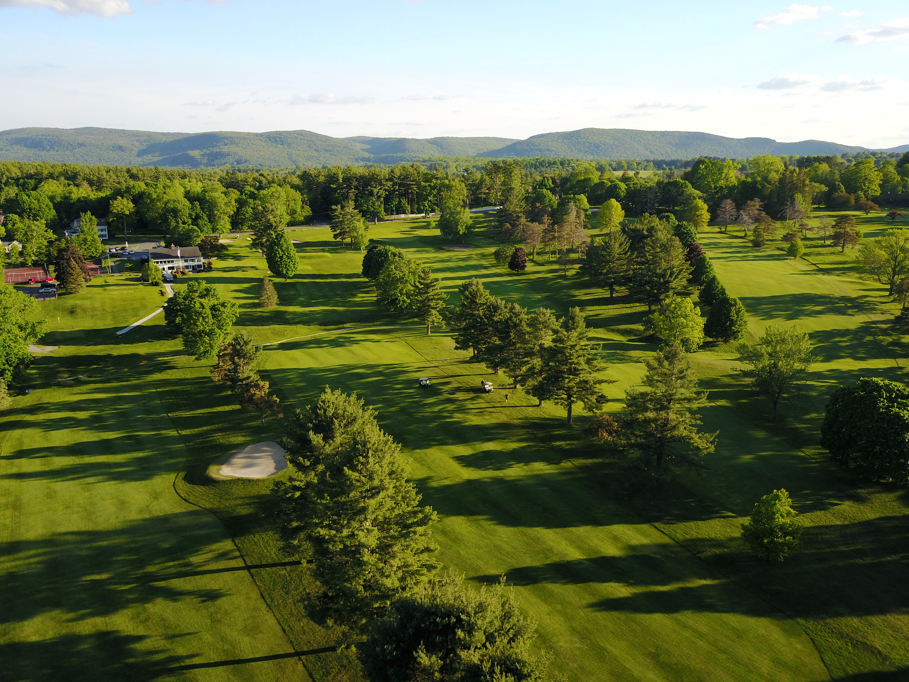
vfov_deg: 53.1
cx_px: 454
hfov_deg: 67.3
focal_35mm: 26
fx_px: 683
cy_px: 341
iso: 100
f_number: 2.2
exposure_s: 1/438
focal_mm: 4.73
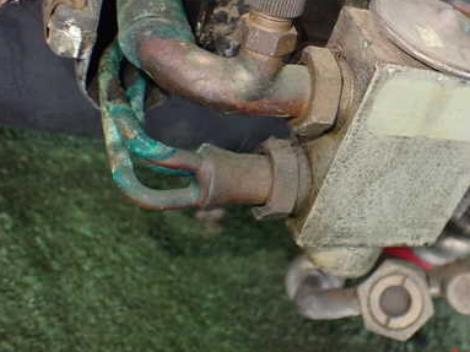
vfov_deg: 30.5
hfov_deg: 39.2
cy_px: 101
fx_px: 638
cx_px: 362
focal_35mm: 47
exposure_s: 1/100
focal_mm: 5.4
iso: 800
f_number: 2.3
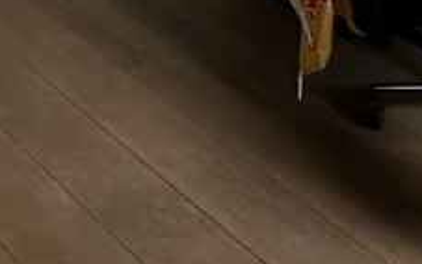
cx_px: -121
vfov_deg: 13.3
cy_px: -402
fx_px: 771
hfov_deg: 26.2
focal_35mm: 67
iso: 320
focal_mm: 2.22
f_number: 2.2
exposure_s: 1/70
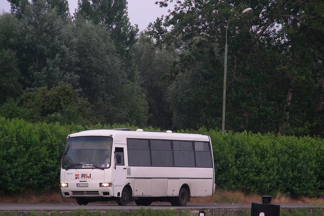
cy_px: 118
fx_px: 2160
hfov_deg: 8.6
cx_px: 162
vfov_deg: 5.7
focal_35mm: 240
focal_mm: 38.3
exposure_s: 1/204
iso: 61
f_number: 3.5
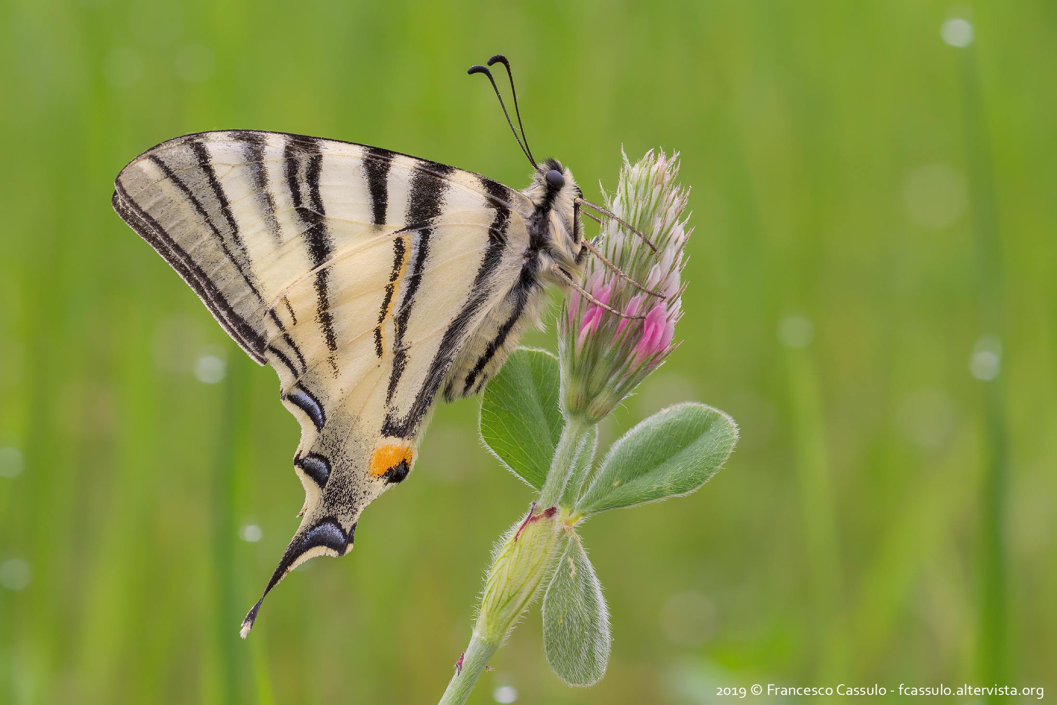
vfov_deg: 15.2
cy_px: 352
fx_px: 2642
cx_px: 528
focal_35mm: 90
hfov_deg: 22.6
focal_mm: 60
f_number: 9
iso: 100
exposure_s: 1/13
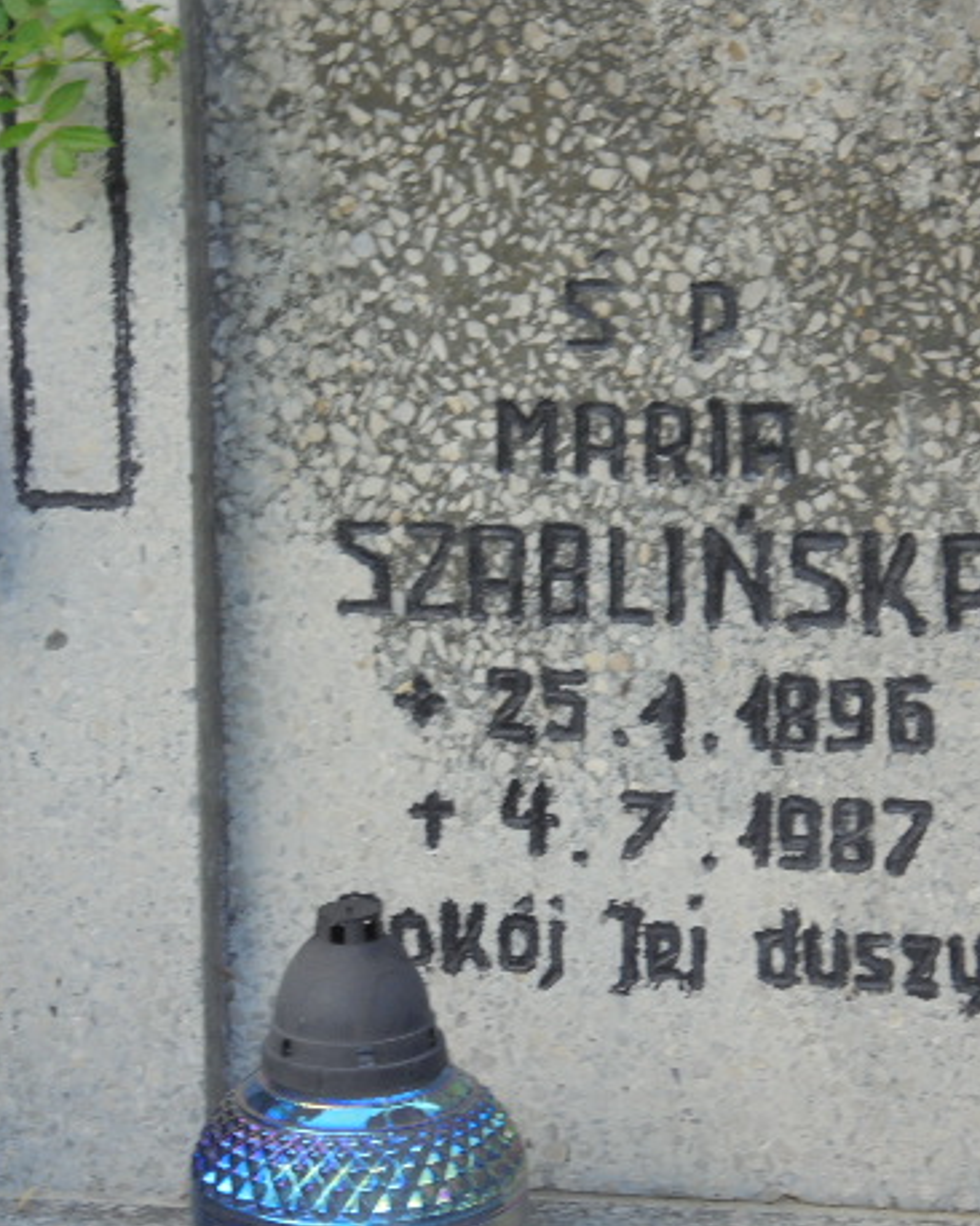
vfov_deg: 13.2
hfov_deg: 10.6
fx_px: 5297
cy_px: 597
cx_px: 522
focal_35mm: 146
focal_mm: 19.2
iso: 100
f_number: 5.1
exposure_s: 1/40
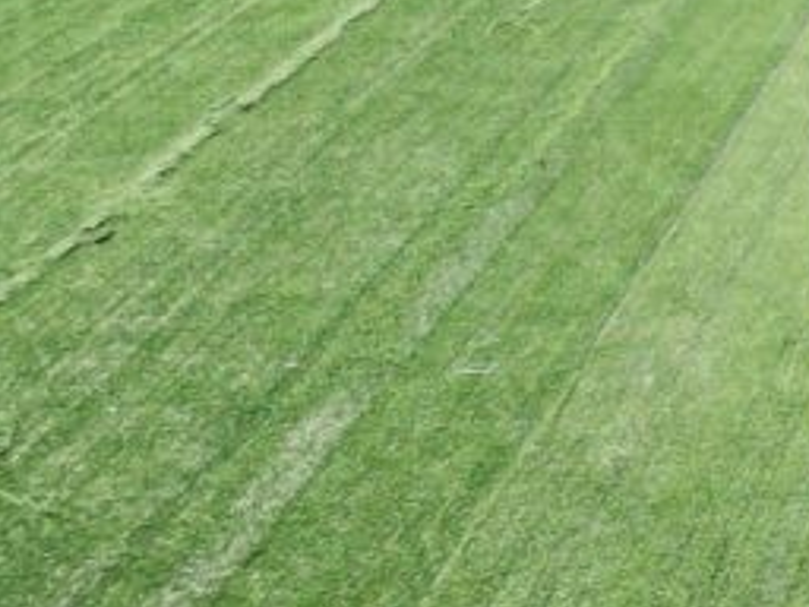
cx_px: 1612
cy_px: -291
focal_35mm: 96
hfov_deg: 16.0
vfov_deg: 14.4
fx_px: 2244
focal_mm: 6.72
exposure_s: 1/4000
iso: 100
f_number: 1.7
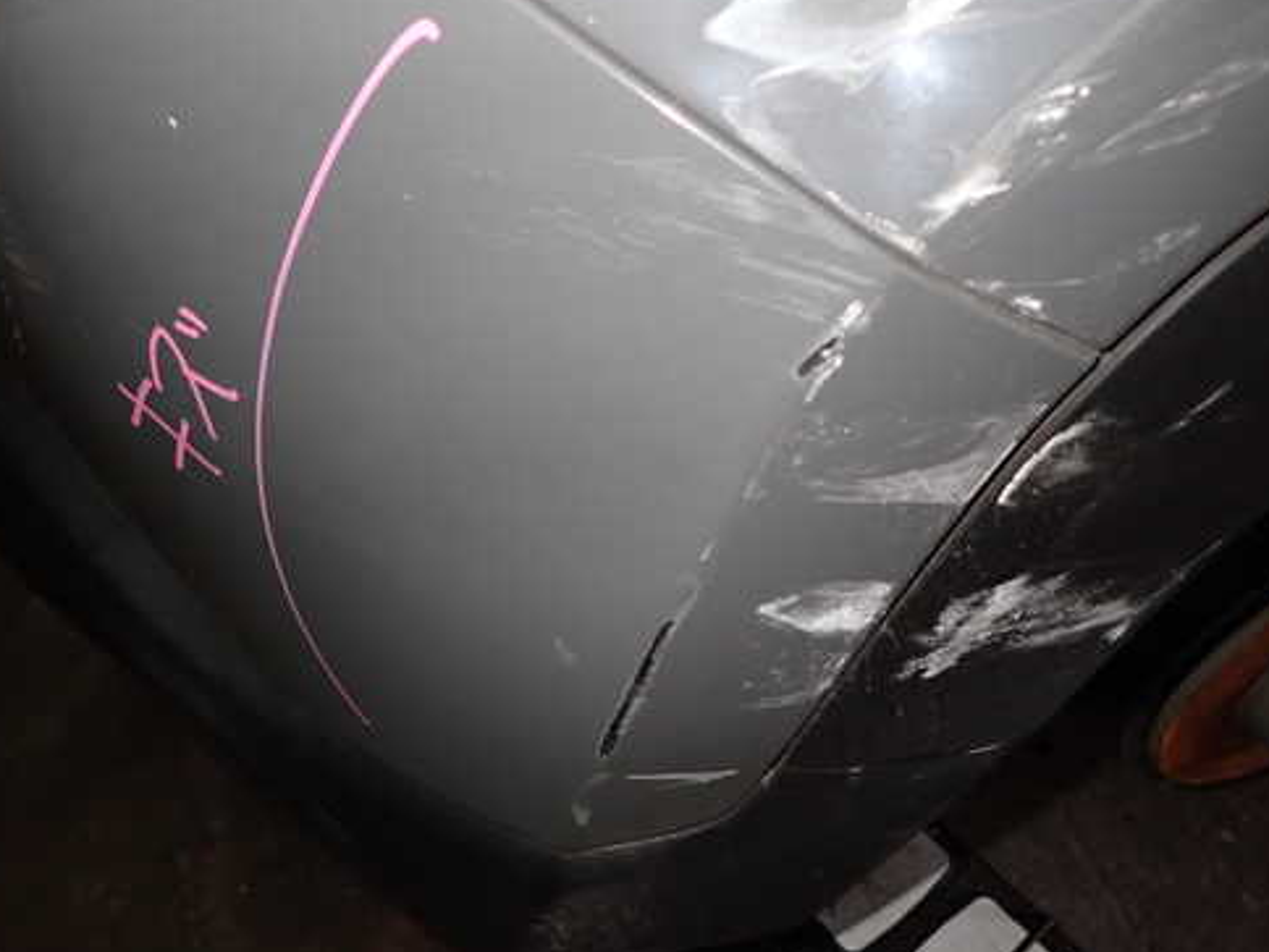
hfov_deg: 58.3
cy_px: 467
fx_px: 1136
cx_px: 582
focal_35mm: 31
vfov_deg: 45.4
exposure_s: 1/30
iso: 320
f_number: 5.6
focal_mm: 4.5
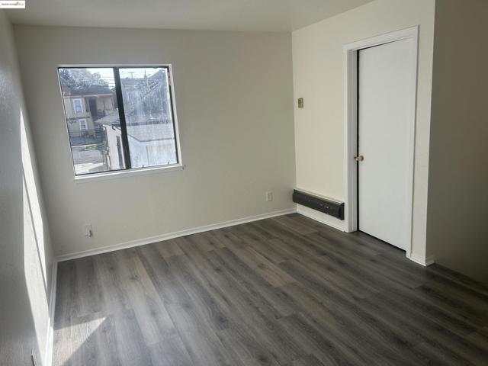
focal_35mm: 26
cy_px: 183
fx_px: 367
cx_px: 244
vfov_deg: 53.1
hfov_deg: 67.3
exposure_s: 1/982
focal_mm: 5.7
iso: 50
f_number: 1.5
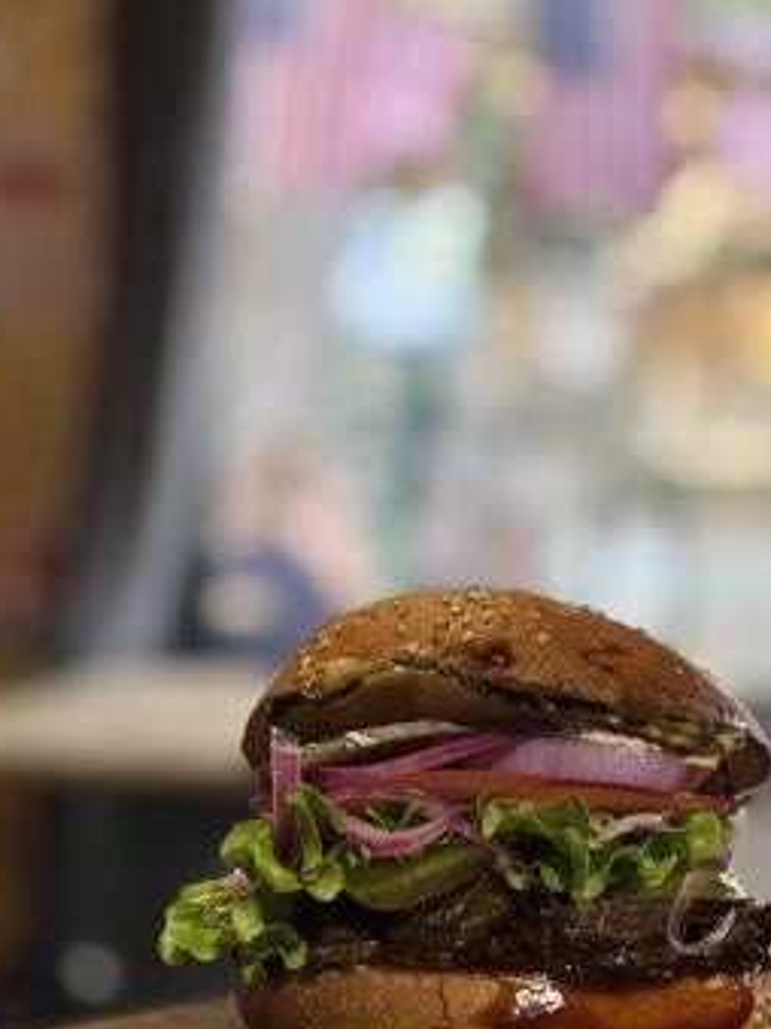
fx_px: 2734
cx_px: 495
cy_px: 565
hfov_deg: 16.0
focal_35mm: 92
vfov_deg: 21.3
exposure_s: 1/50
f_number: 1.6
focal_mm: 5.96
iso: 32
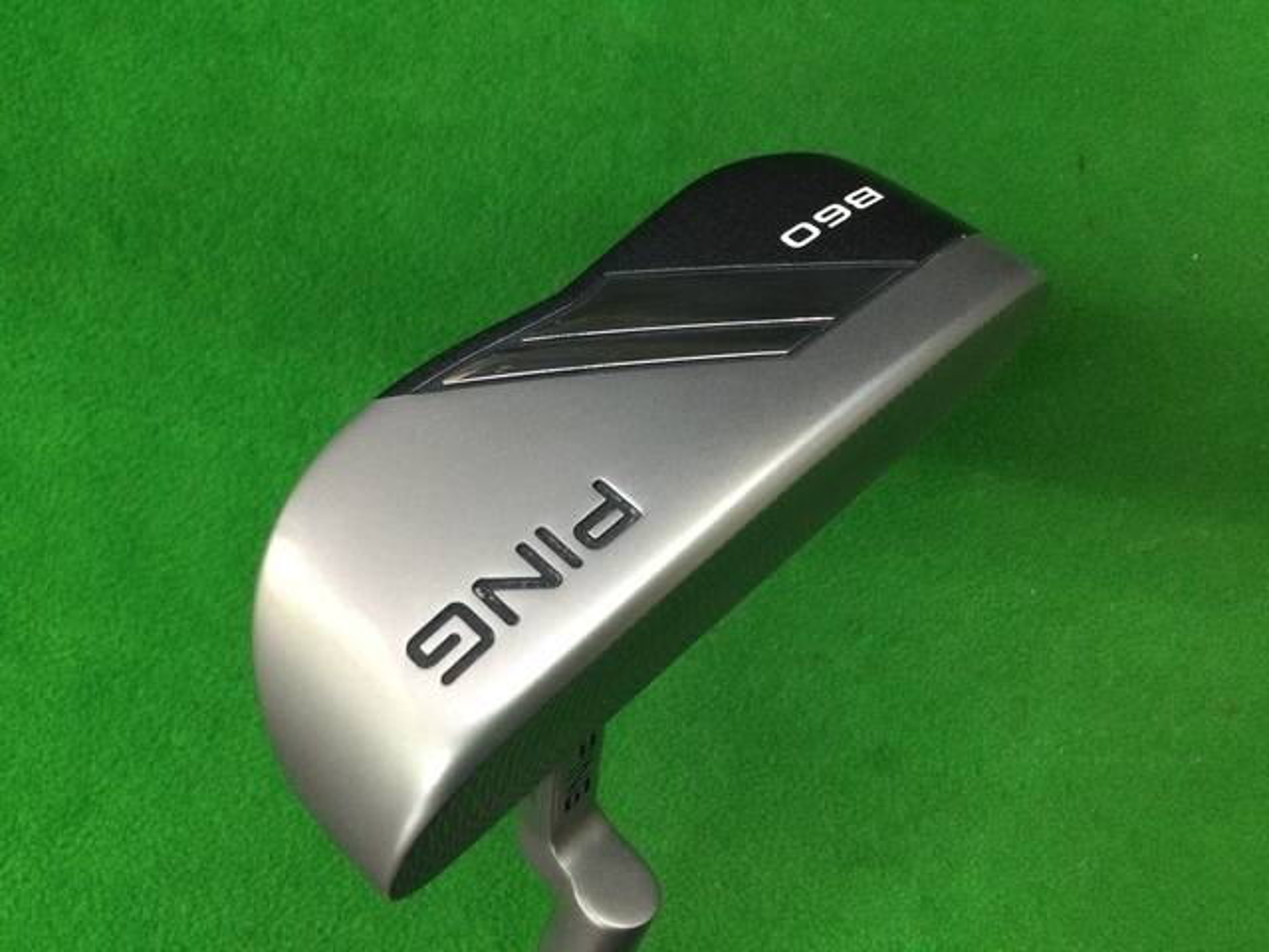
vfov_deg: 45.4
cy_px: 476
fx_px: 1136
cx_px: 634
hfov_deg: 58.4
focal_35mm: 31
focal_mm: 3.3
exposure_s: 1/30
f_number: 2.4
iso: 100
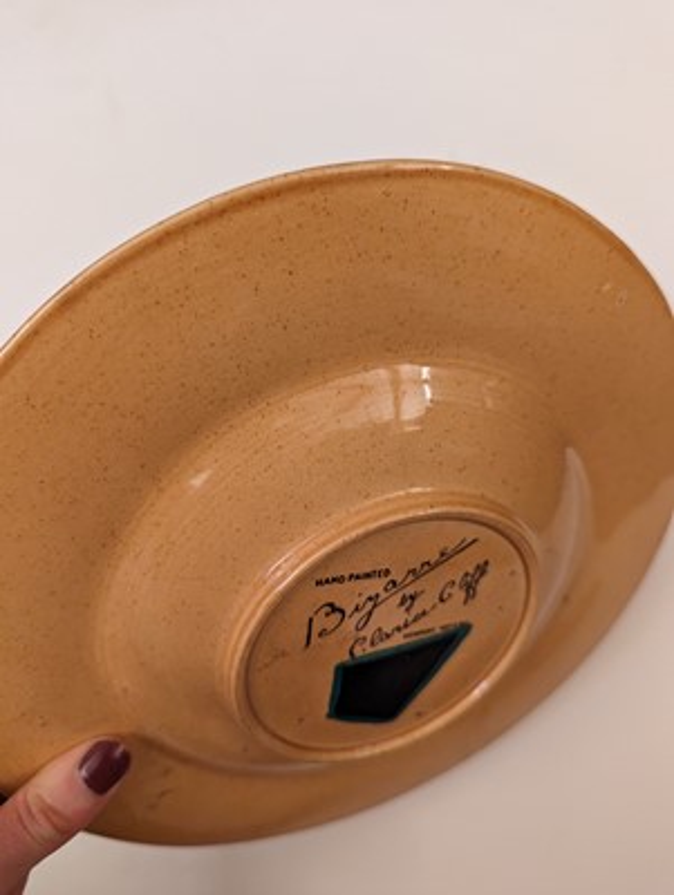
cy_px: 448
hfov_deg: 56.9
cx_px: 337
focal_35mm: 24
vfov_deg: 71.5
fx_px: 622
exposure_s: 1/100
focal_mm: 6.81
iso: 894
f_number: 1.85
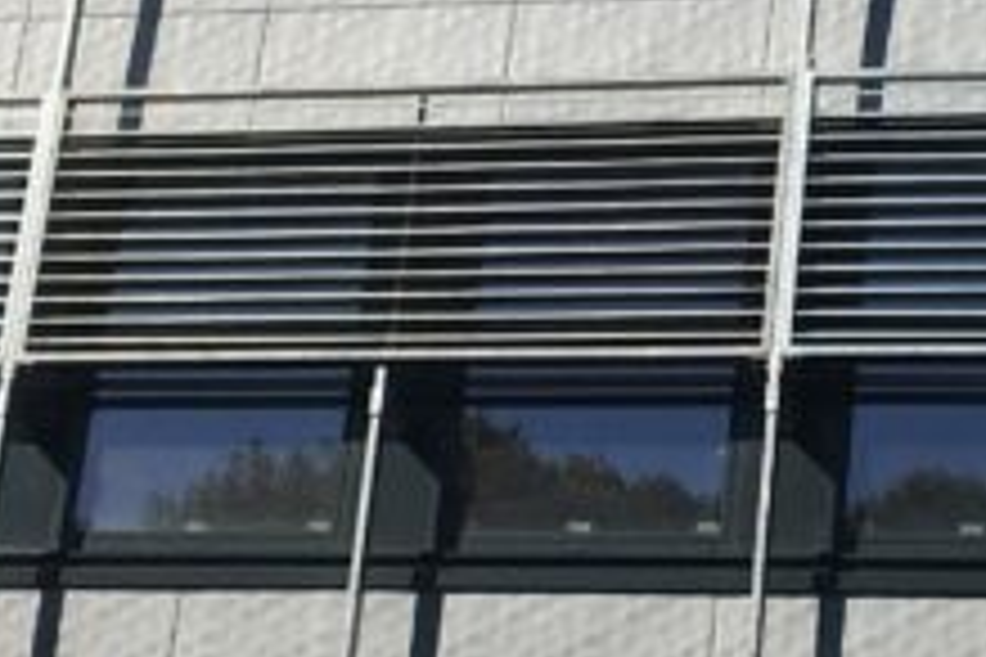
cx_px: 842
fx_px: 3862
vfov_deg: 9.7
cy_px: 166
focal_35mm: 141
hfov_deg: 14.4
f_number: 2.2
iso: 25
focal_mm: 4.15
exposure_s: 1/3846
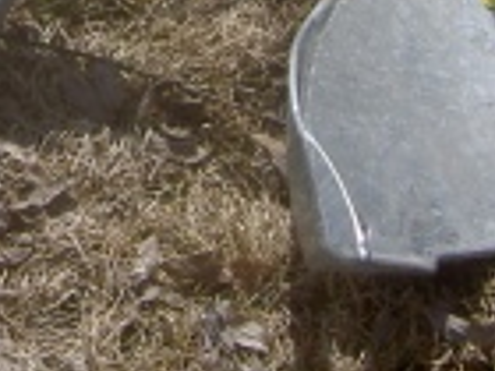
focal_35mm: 252
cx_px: -233
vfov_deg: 5.7
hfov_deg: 7.7
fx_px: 3604
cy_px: -406
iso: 50
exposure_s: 1/640
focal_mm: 9
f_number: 4.9
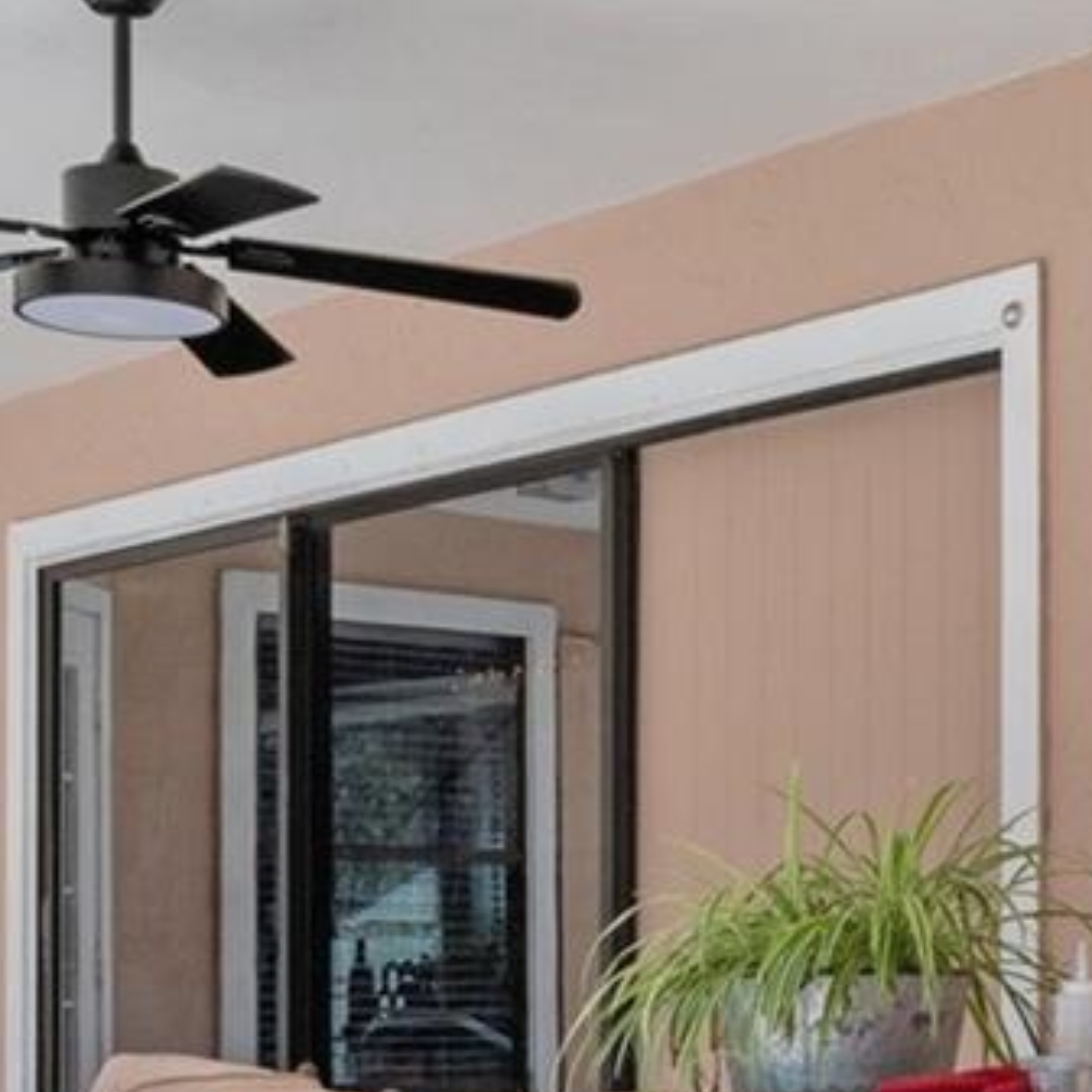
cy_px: 949
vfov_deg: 20.1
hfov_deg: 20.0
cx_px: 985
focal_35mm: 85
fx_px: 3034
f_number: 8
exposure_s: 1/80
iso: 320
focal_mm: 14
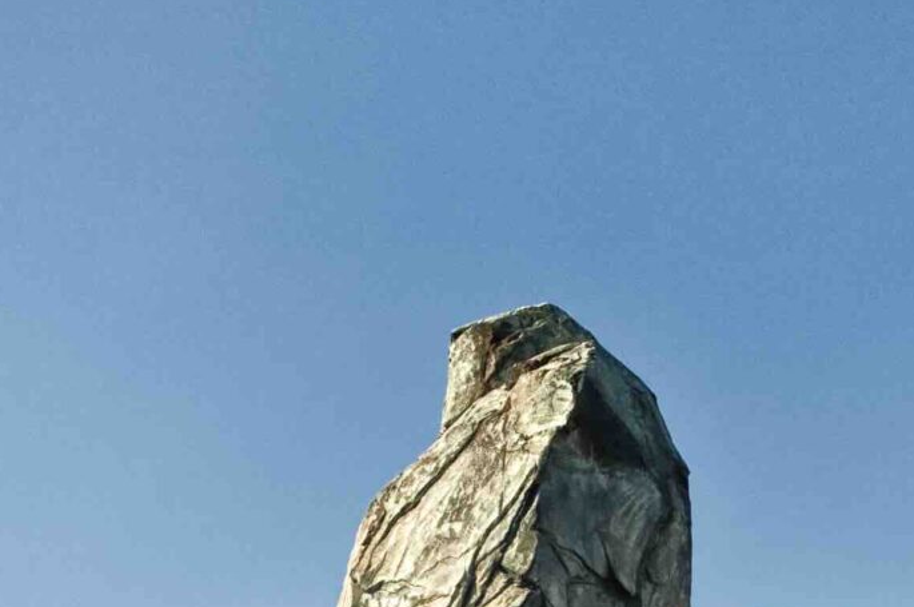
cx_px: 411
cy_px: 904
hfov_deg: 11.8
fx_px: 4409
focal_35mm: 174
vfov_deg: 7.7
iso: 500
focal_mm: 31
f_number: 5
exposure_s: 1/800
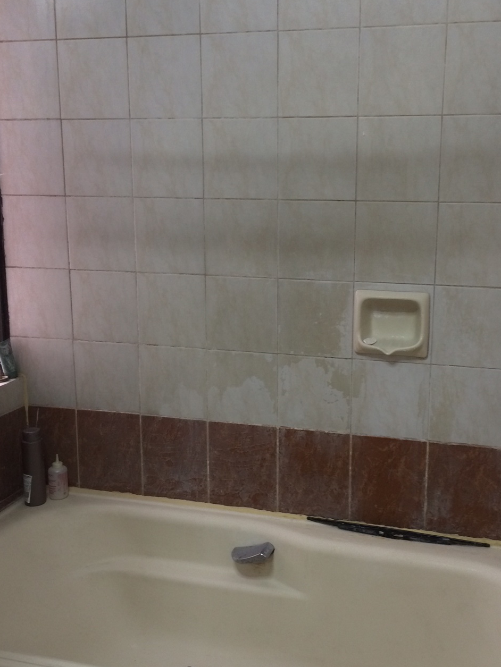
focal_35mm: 39
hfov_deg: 36.7
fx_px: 752
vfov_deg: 47.8
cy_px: 326
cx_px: 305
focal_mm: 4.12
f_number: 2.2
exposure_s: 1/30
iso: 160
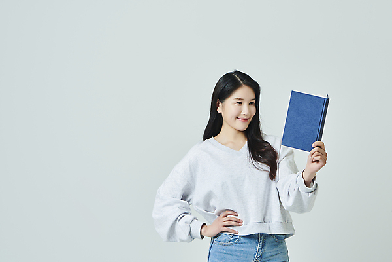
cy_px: 131
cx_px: 196
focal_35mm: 70
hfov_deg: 28.8
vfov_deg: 19.5
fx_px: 762
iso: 100
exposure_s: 1/125
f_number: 11
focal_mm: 70
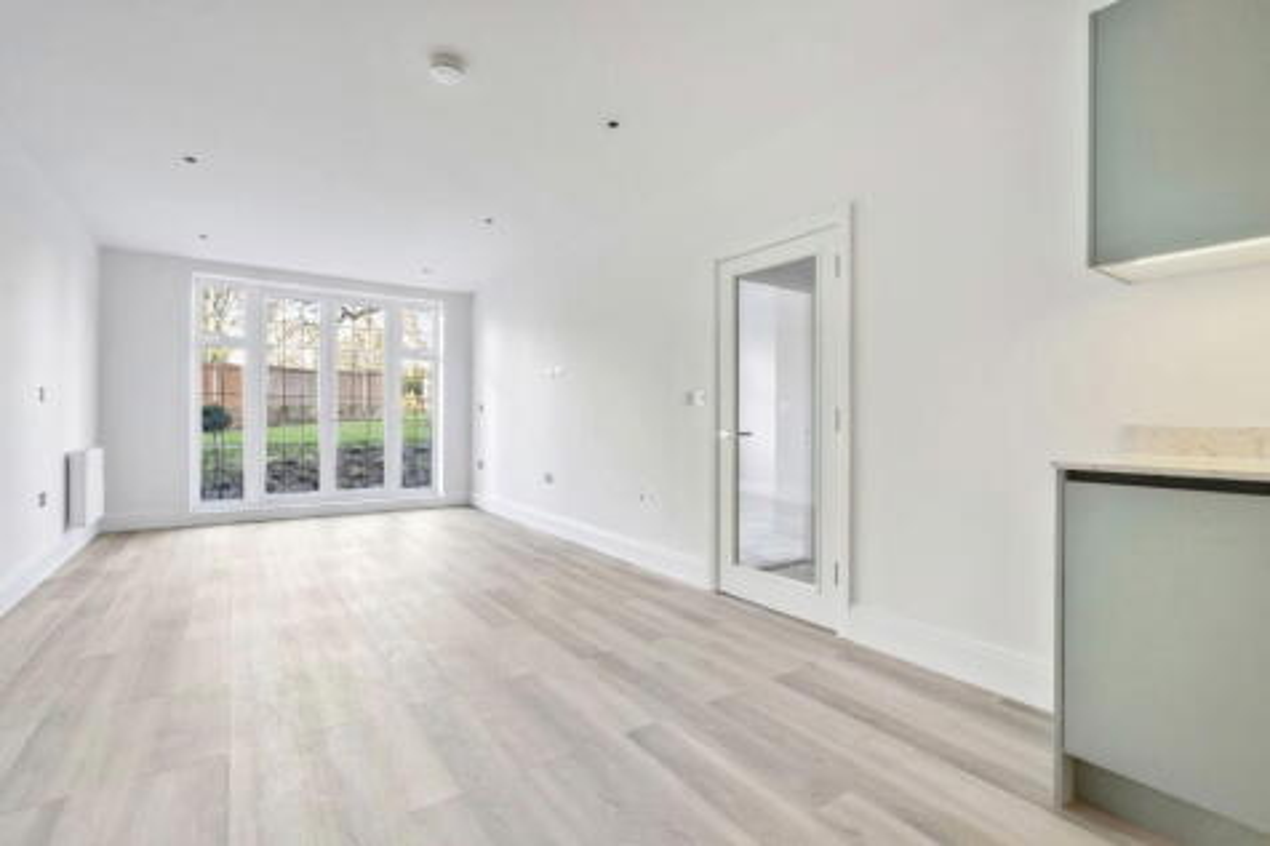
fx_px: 564
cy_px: 423
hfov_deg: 96.8
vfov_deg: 73.7
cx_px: 635
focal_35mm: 16
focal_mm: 16
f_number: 8
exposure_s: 1/15
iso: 320
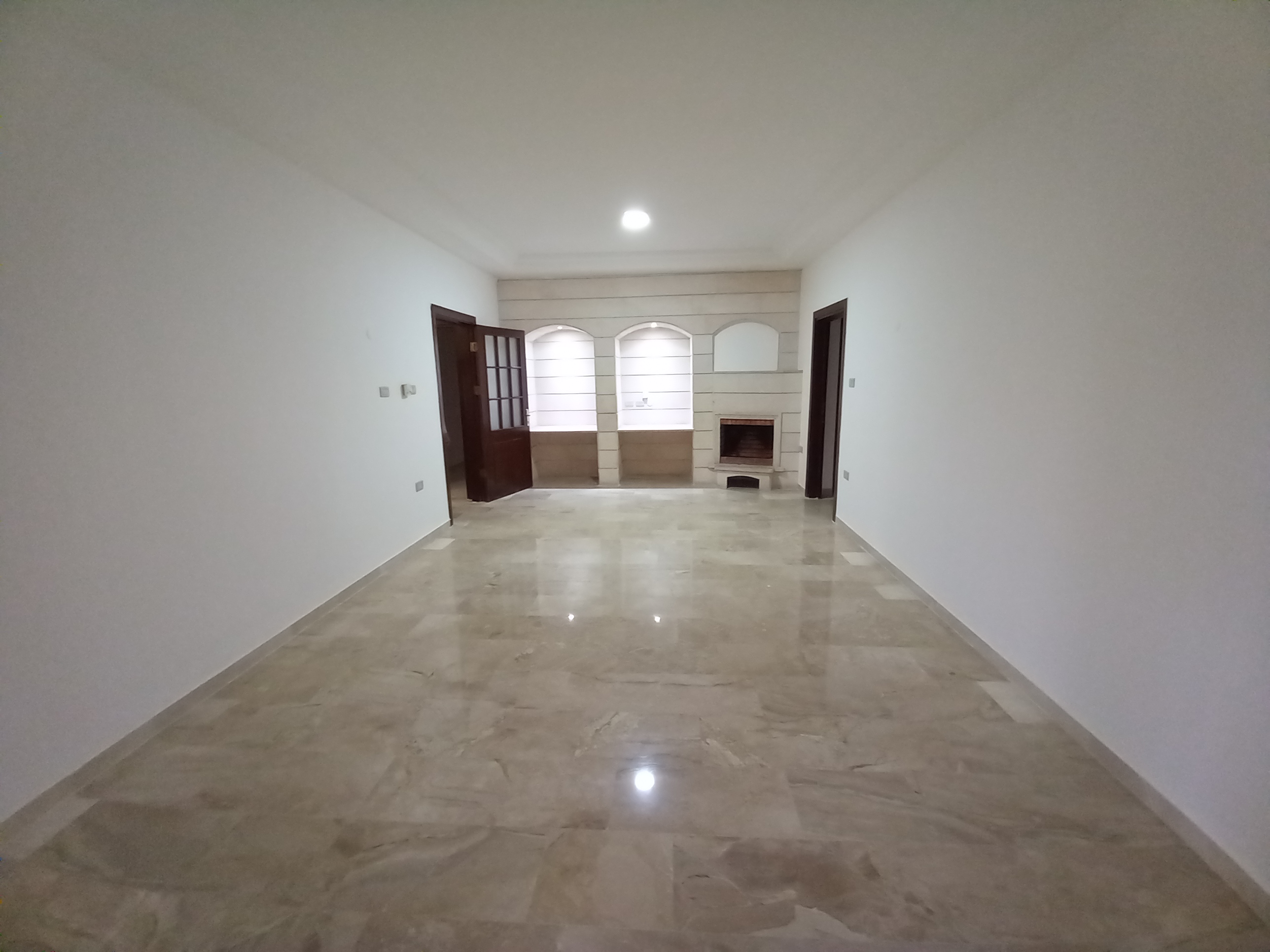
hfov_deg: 106.2
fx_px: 477
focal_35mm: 13
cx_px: 635
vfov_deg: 89.9
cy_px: 476
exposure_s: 1/20
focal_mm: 1.13
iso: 320
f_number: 2.2
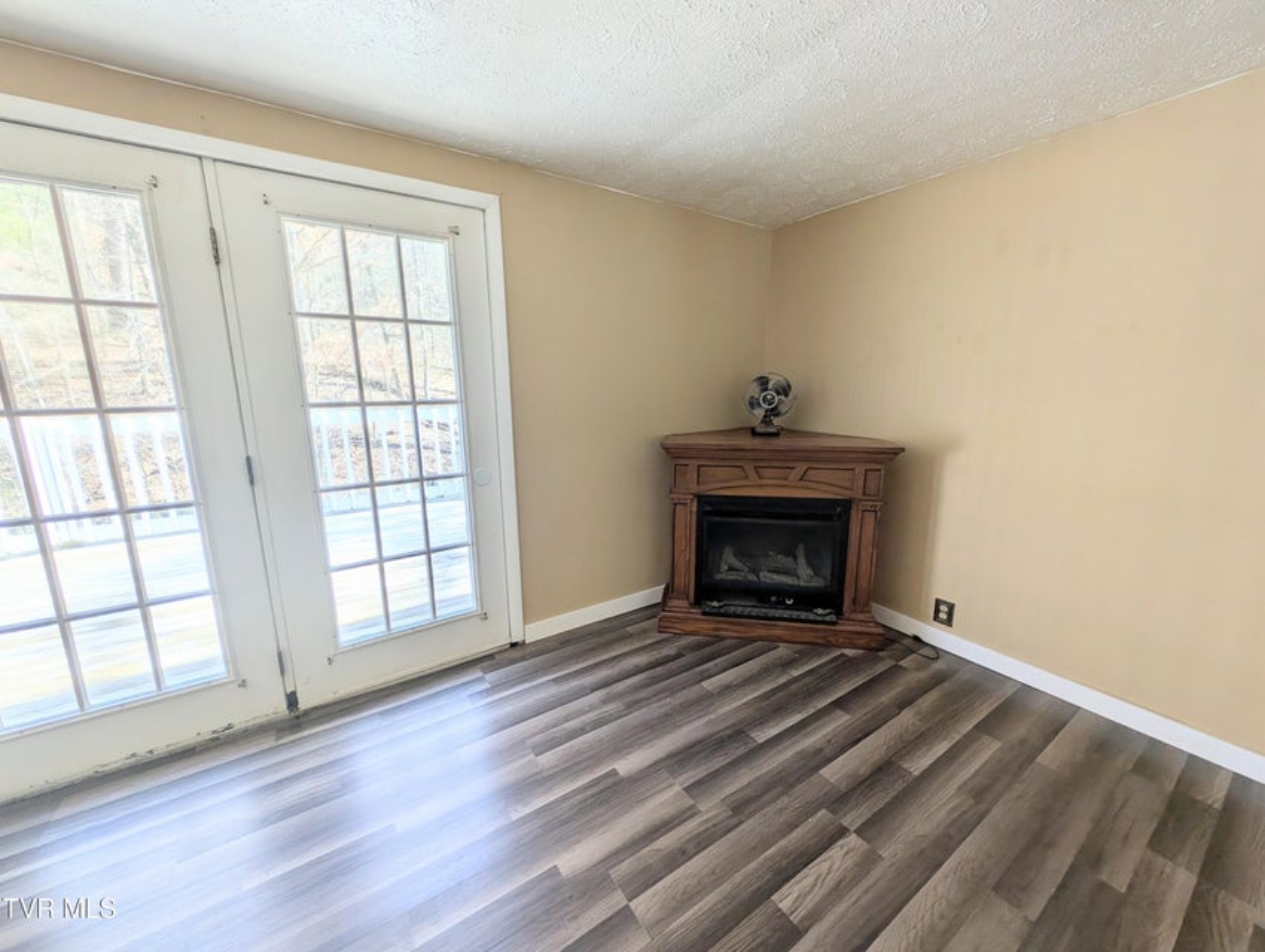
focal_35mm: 12
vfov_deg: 94.6
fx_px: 439
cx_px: 632
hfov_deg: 110.5
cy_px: 476
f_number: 1.95
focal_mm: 2.23
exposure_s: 1/147
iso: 33
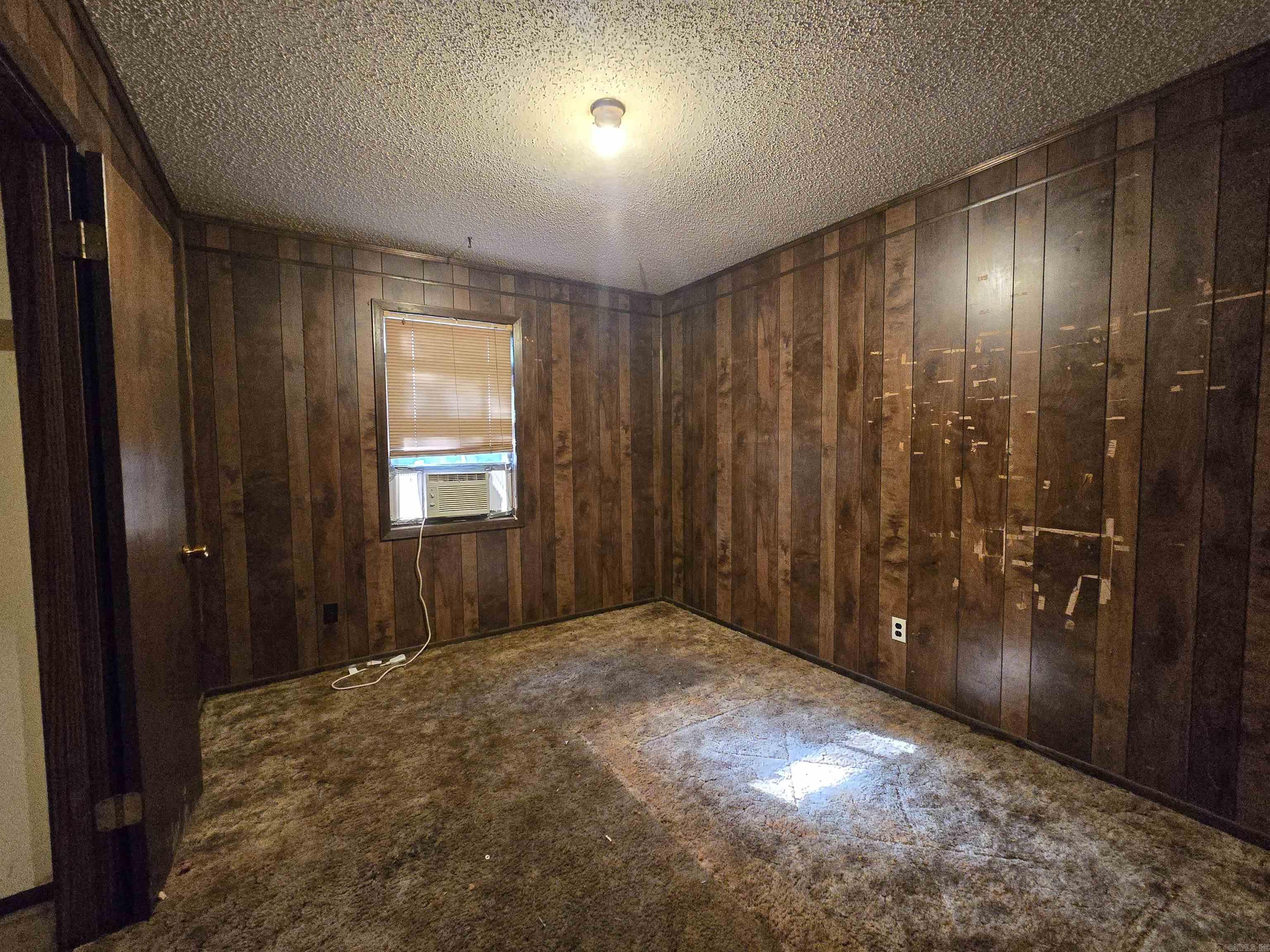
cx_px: 635
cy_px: 476
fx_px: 477
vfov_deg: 89.9
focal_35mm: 13
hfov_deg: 106.2
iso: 1250
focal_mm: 2.2
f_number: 2.2
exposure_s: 1/60
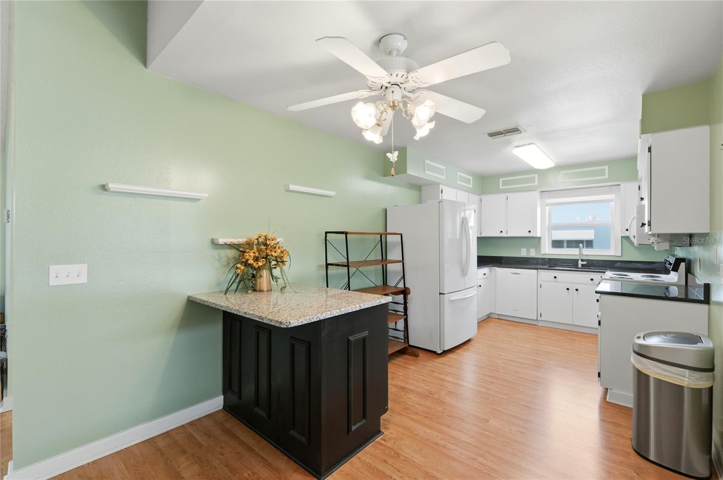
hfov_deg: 97.7
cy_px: 240
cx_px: 362
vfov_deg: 74.5
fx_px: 316
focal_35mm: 16
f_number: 7.1
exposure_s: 1/80
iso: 100
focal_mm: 10.5
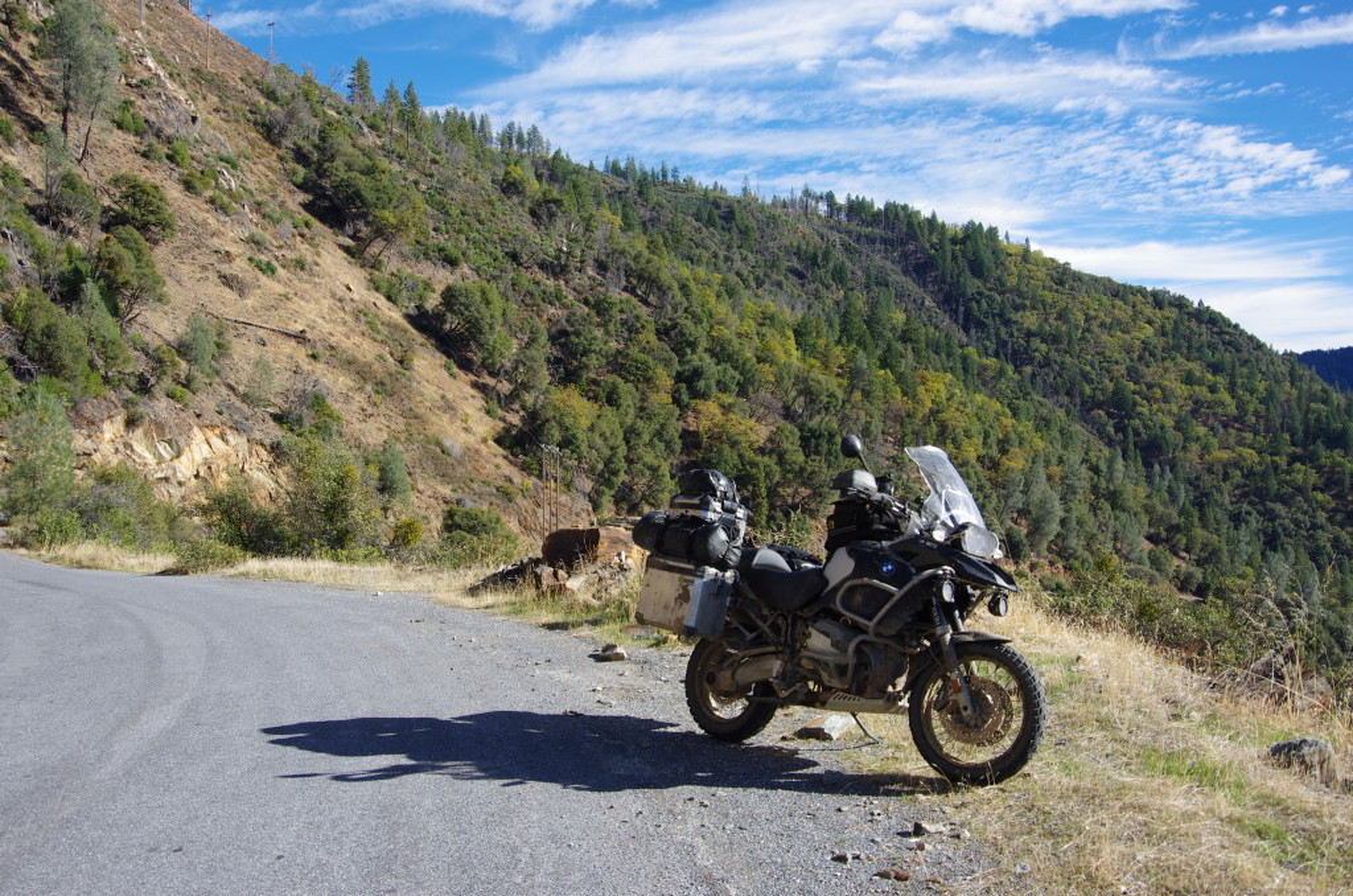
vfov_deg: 41.5
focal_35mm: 32
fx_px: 1181
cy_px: 448
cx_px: 676
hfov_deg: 59.6
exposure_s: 1/160
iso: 100
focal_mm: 21
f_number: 7.1
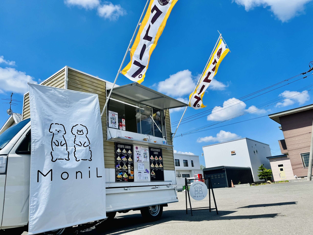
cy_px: 118
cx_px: 156
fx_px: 235
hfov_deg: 67.3
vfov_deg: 53.1
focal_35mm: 26
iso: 50
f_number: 1.6
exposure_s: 1/5319
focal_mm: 5.1
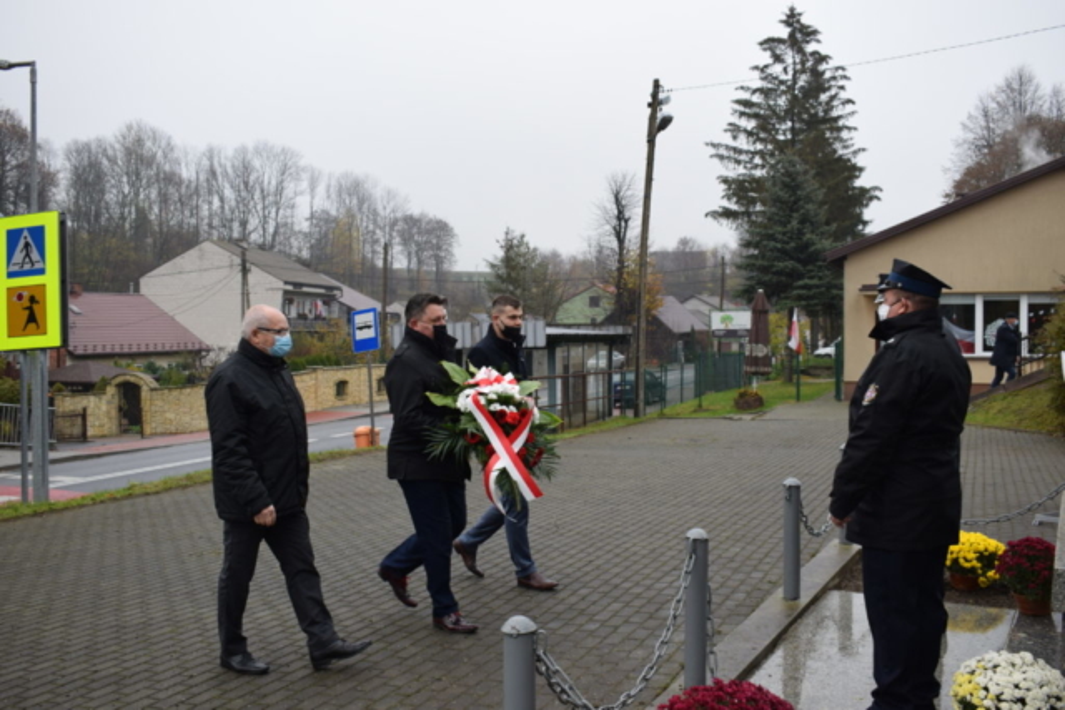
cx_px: 532
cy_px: 355
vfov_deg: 38.4
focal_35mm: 34
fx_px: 1021
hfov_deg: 55.1
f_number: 5.6
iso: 400
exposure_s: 1/125
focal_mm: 23
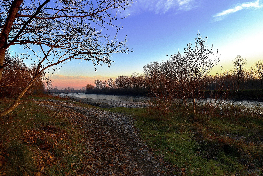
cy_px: 88
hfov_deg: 90.0
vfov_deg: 67.4
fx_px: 132
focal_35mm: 18
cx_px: 132
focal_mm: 18
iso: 280
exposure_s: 1/125
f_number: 10
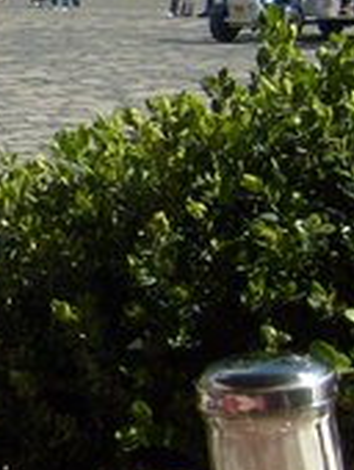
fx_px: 1959
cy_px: 126
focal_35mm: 144
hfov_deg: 9.1
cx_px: -534
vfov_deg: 13.6
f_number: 7.1
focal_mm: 5.8
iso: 80
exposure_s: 1/350
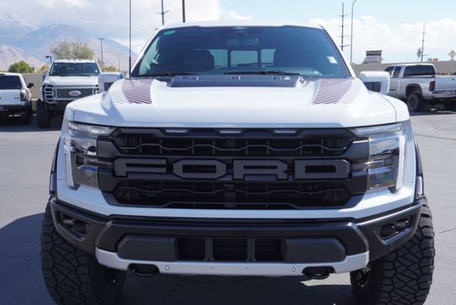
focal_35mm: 38
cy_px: 179
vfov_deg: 35.4
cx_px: 229
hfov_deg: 51.1
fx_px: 477
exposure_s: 1/200
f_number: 7.1
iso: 100
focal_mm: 21
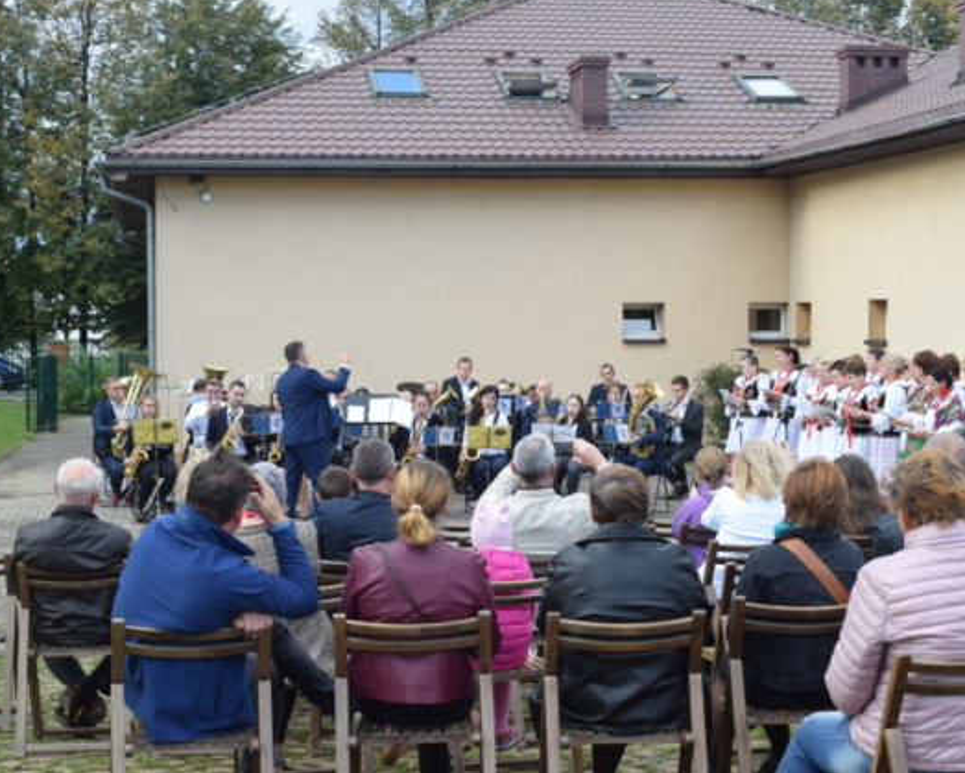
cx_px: 450
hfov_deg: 30.5
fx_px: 1772
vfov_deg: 24.6
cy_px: 385
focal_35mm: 62
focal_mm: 36
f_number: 8
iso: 400
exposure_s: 1/250
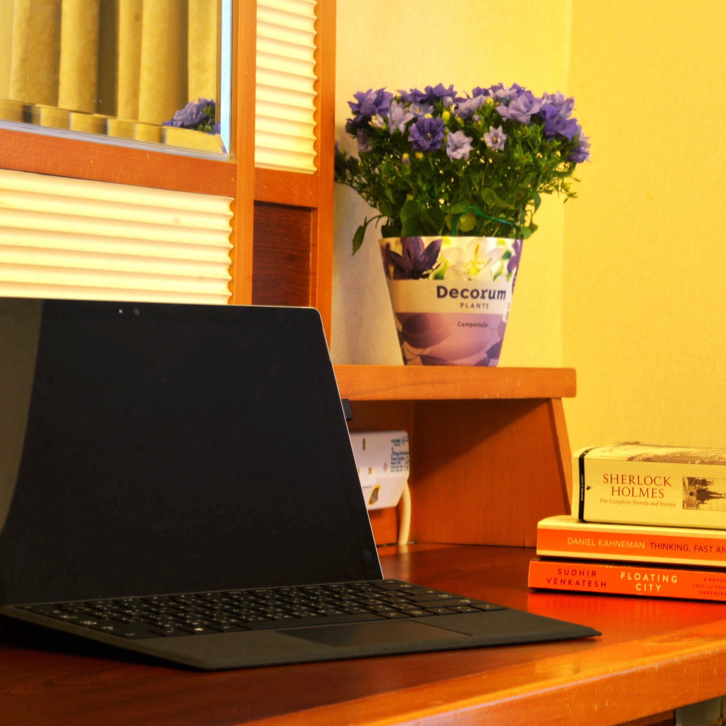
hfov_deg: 14.6
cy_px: 319
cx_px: 576
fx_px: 2824
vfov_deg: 14.6
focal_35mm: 119
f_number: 13
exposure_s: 2.5
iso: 100
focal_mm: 70
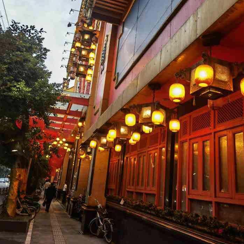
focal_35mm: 32
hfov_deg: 51.1
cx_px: 122
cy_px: 101
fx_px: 255
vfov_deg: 50.9
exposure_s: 1/100
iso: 100
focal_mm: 6.67
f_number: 1.9
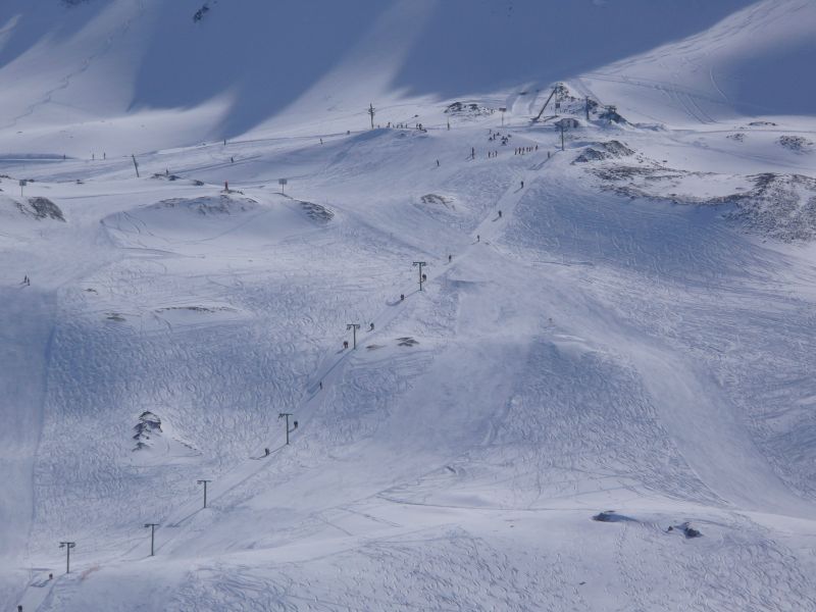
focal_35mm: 420
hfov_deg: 4.7
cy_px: 306
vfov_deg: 3.5
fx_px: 9901
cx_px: 408
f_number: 8
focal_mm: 88.8
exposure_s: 1/1000
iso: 100
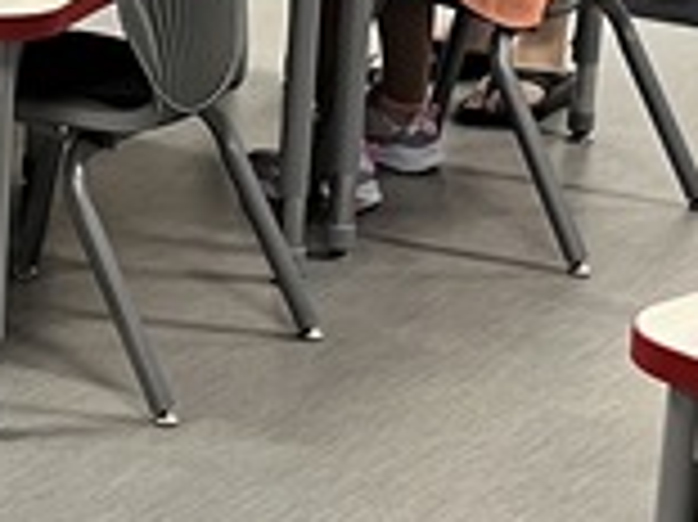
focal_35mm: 172
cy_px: 220
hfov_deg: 11.2
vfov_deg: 8.6
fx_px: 3466
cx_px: -239
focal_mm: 5.1
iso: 100
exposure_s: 1/60
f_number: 1.6
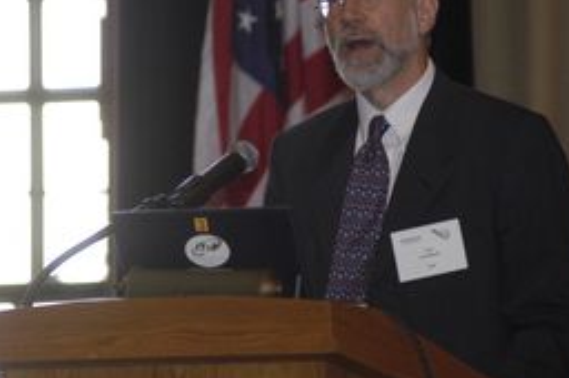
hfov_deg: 3.5
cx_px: 333
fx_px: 9250
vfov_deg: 2.3
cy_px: 116
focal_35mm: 586
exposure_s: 1/160
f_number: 4
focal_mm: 200
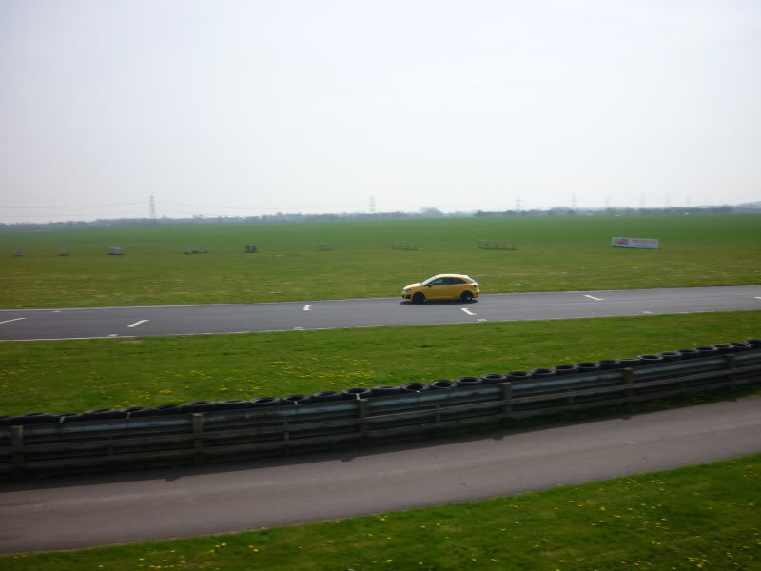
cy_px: 286
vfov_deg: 42.9
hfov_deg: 55.4
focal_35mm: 33
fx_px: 725
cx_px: 380
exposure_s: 1/250
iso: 80
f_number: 8
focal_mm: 5.5
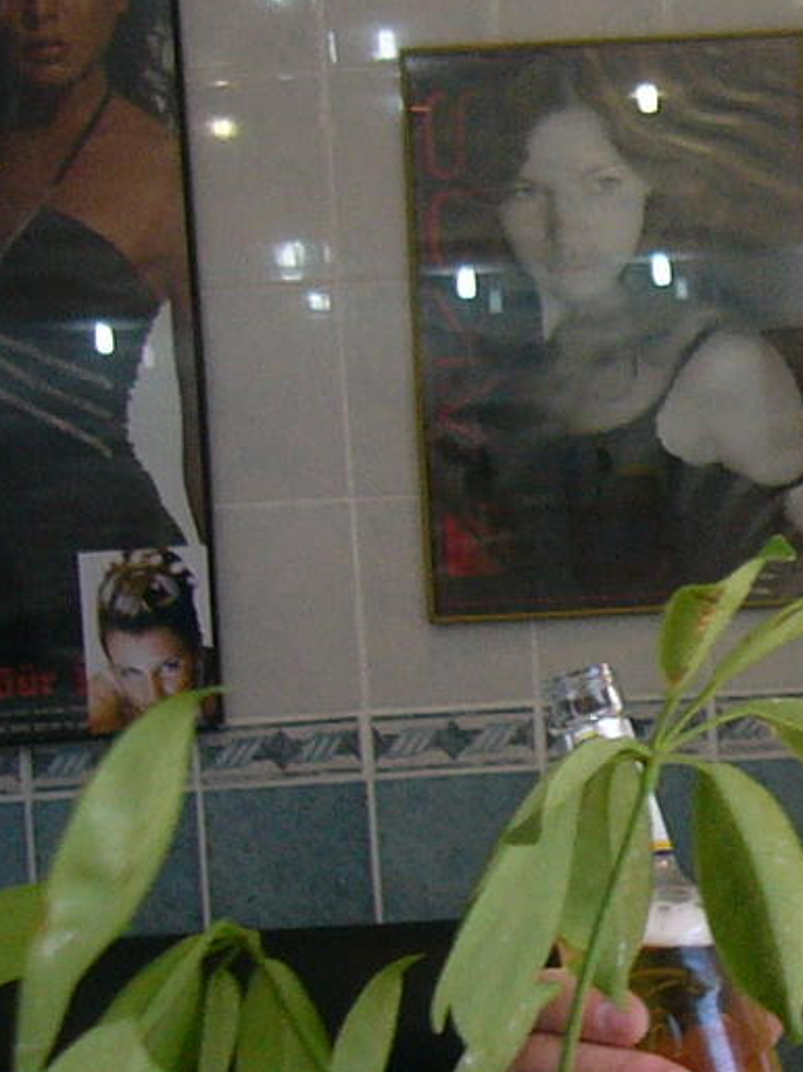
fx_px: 3374
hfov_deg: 12.7
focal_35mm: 109
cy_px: 713
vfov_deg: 18.0
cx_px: 1283
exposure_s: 1/60
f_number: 2.8
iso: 150
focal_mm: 5.8
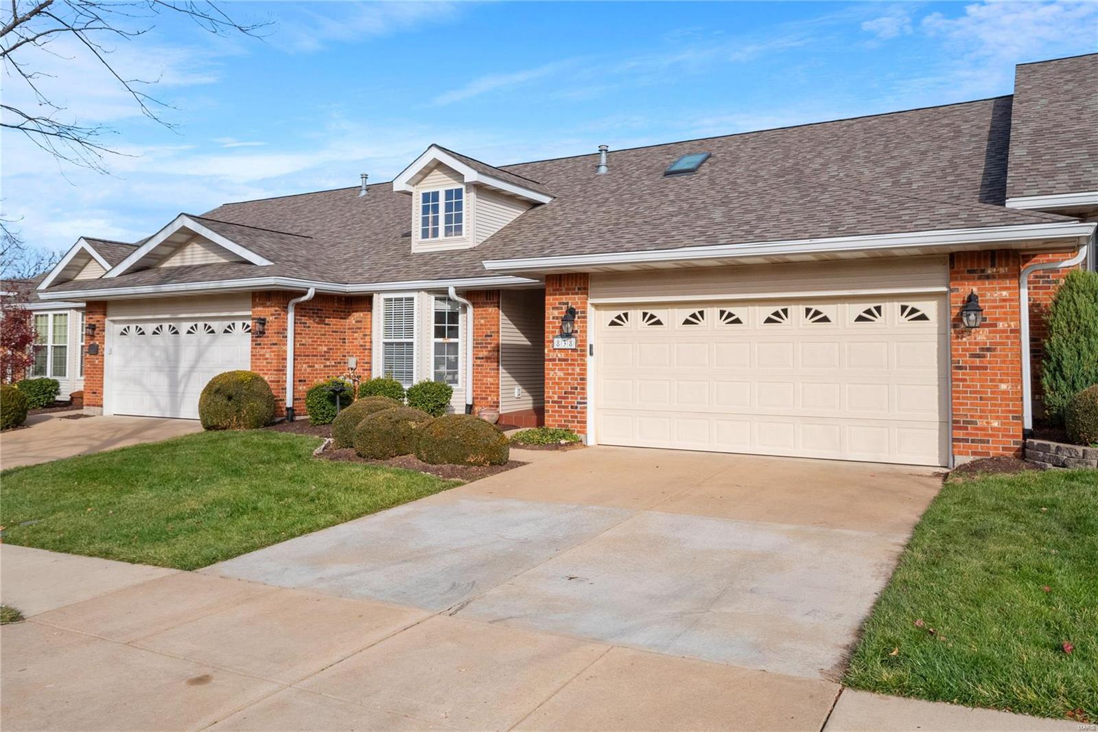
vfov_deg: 49.5
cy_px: 366
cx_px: 549
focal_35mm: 26
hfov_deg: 69.4
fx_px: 793
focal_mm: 13
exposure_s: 1/320
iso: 400
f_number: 8
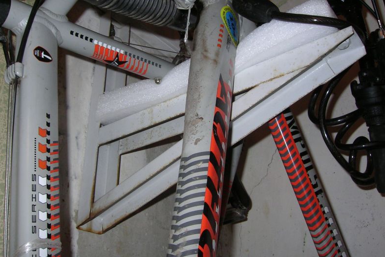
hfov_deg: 50.7
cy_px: 115
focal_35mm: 38
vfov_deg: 35.0
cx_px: 192
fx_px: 407
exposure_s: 1/30
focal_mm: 5.6
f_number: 4.8
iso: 100
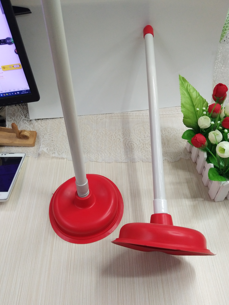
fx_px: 247
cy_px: 145
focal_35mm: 28
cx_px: 117
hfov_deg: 49.7
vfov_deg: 63.4
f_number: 2
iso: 250
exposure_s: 1/50
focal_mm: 3.88
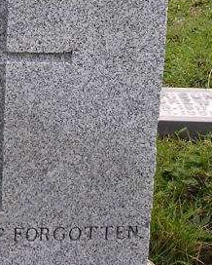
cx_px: -1
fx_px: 854
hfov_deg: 13.9
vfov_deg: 17.2
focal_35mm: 109
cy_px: -10
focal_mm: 5.8
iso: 100
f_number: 2.8
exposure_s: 1/181
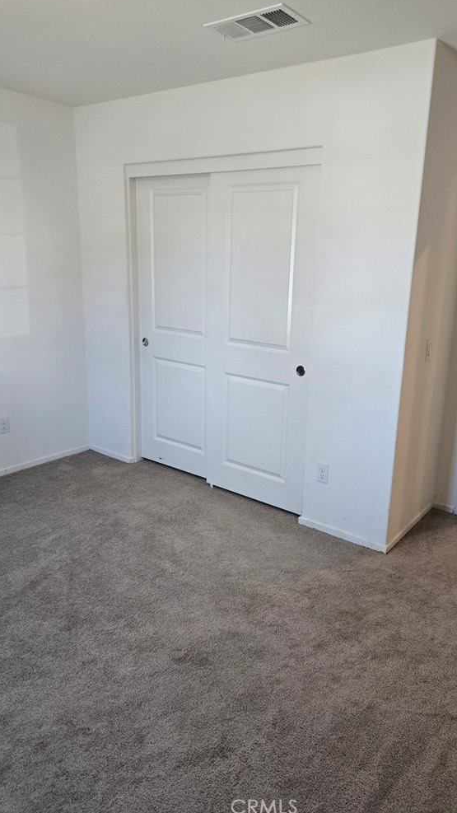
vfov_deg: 71.9
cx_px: 273
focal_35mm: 26
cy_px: 397
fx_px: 560
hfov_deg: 44.2
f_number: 1.8
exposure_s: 1/120
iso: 250
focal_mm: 5.4
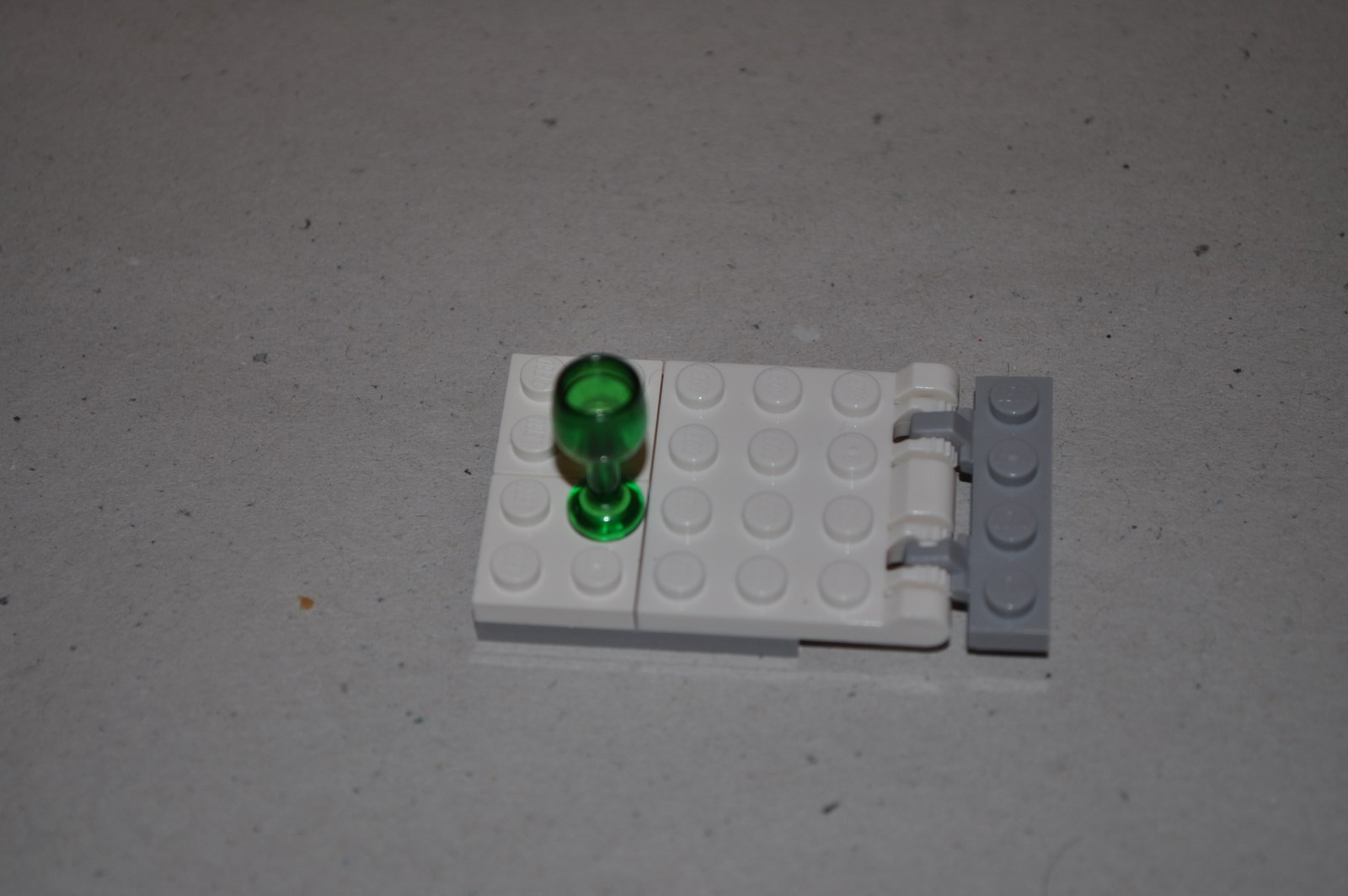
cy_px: 448
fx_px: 3086
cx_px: 674
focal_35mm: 82
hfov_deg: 24.6
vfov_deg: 16.5
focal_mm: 55
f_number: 5.6
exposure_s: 1/30
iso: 200
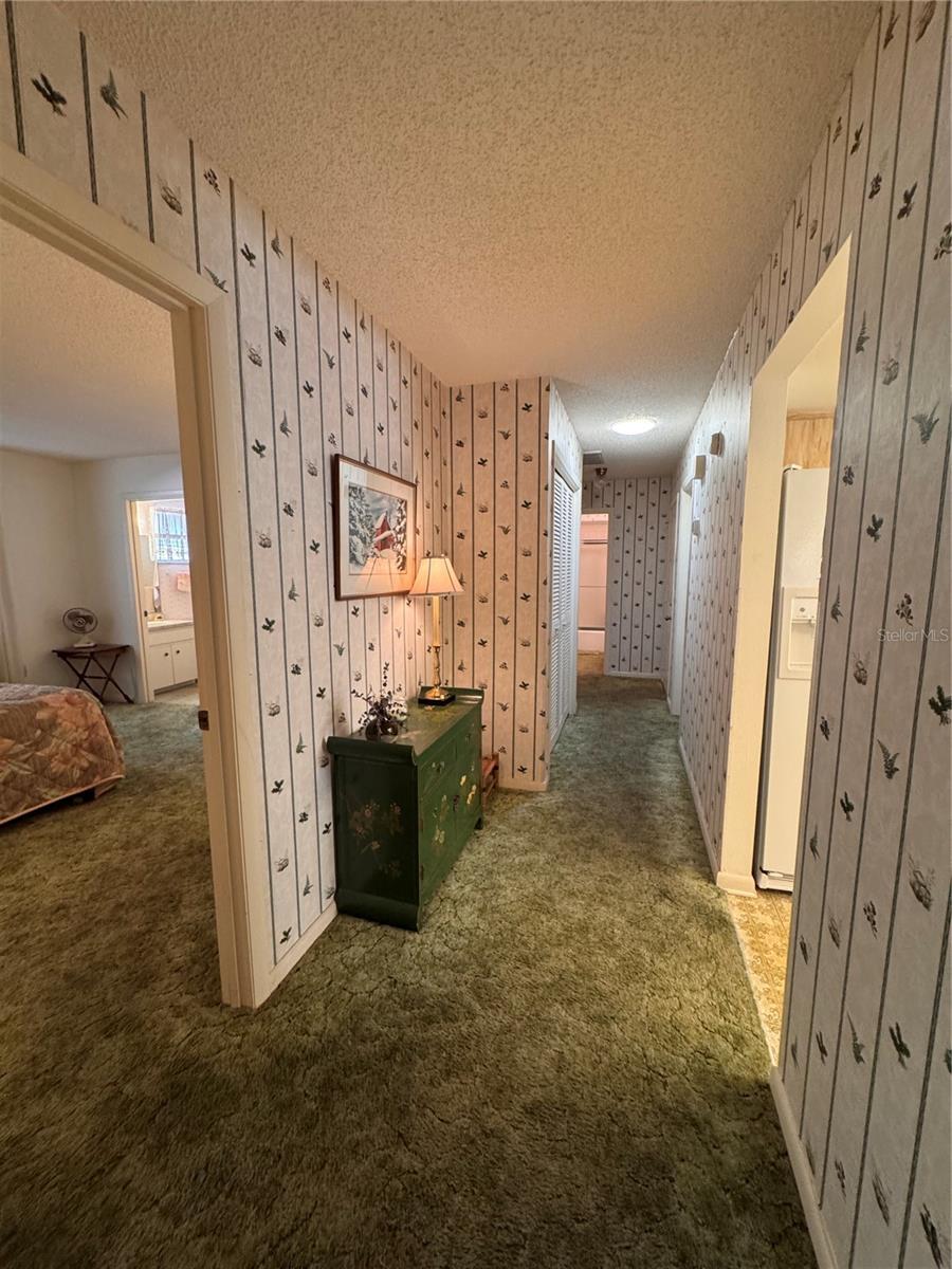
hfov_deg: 85.7
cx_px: 476
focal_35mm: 14
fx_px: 513
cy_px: 634
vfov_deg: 102.1
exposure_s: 1/60
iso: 400
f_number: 2.2
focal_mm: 2.22
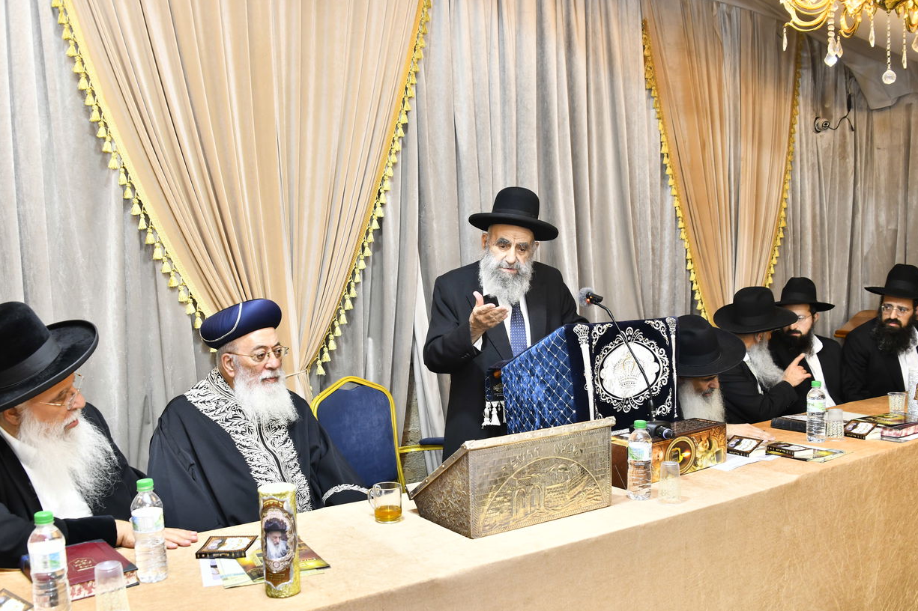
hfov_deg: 58.7
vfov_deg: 41.0
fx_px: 816
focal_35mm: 32
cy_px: 336
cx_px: 450
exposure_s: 1/100
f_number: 5.6
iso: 800
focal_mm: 28
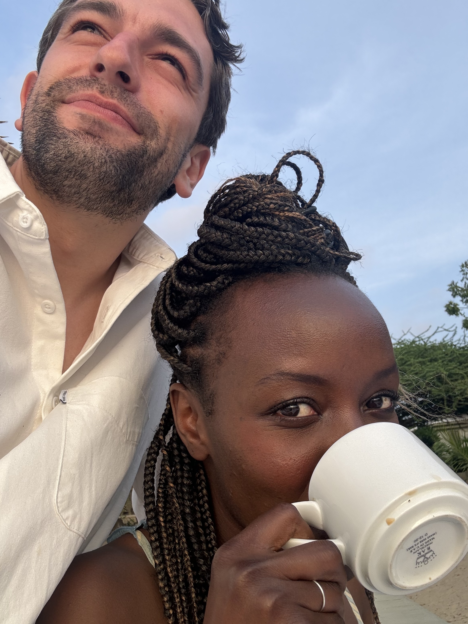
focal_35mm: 30
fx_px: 541
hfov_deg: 46.8
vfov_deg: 60.0
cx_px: 234
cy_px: 312
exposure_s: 1/149
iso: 20
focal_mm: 2.69
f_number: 1.9
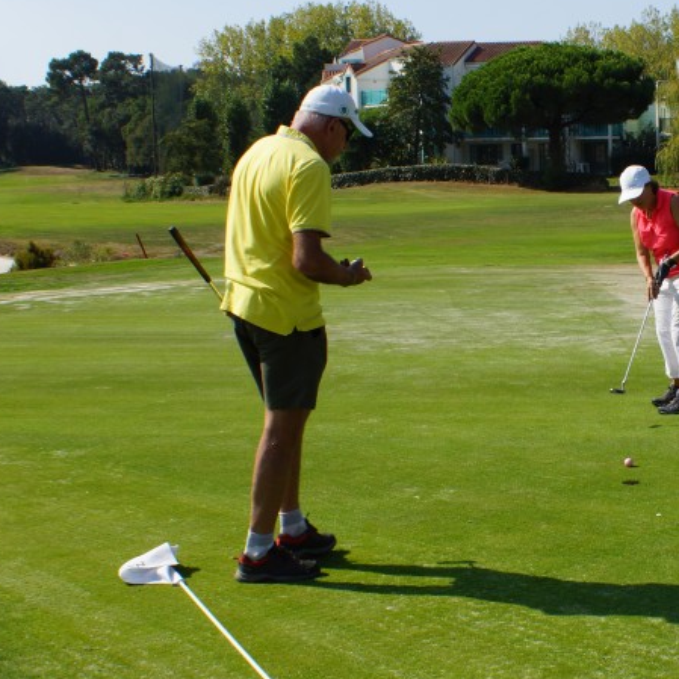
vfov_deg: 26.9
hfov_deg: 26.0
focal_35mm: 64
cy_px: 348
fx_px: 1420
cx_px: 606
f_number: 13
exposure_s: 1/125
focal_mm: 22
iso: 100
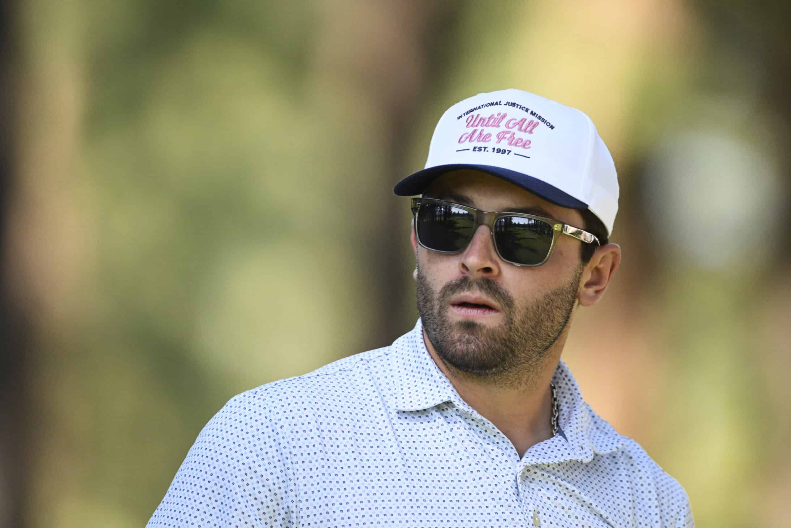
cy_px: 264
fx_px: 13204
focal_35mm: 601
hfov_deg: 3.4
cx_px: 396
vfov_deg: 2.3
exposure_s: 1/6000
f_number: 4
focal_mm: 600
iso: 5000
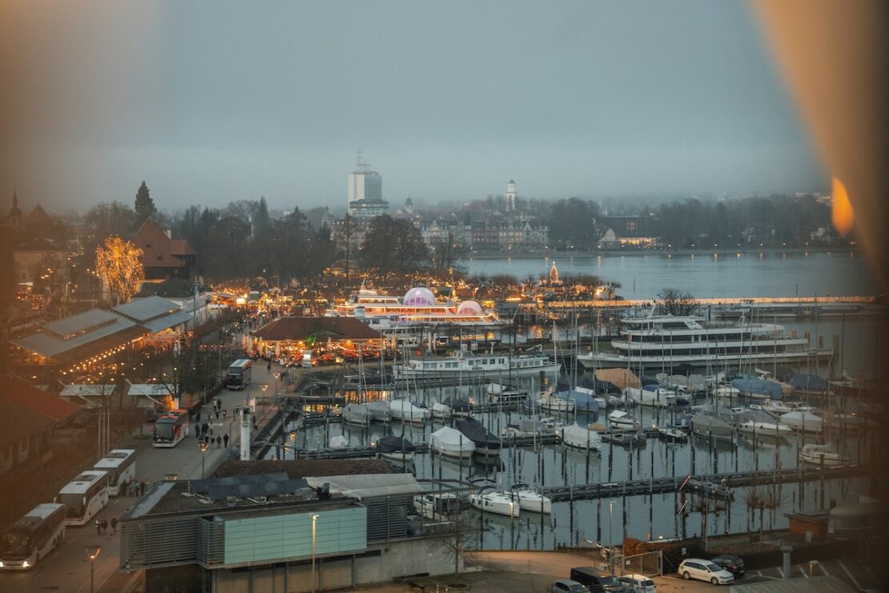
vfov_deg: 19.5
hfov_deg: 28.8
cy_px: 296
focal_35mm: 70
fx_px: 1728
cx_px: 444
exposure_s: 1/80
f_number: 2.8
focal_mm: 70
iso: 2000
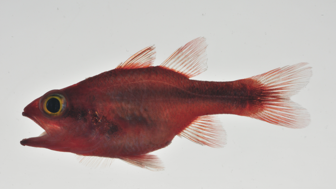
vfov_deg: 7.3
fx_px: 1475
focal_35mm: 166
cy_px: 109
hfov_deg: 13.0
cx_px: 168
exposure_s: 1/60
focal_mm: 105
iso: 200
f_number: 29
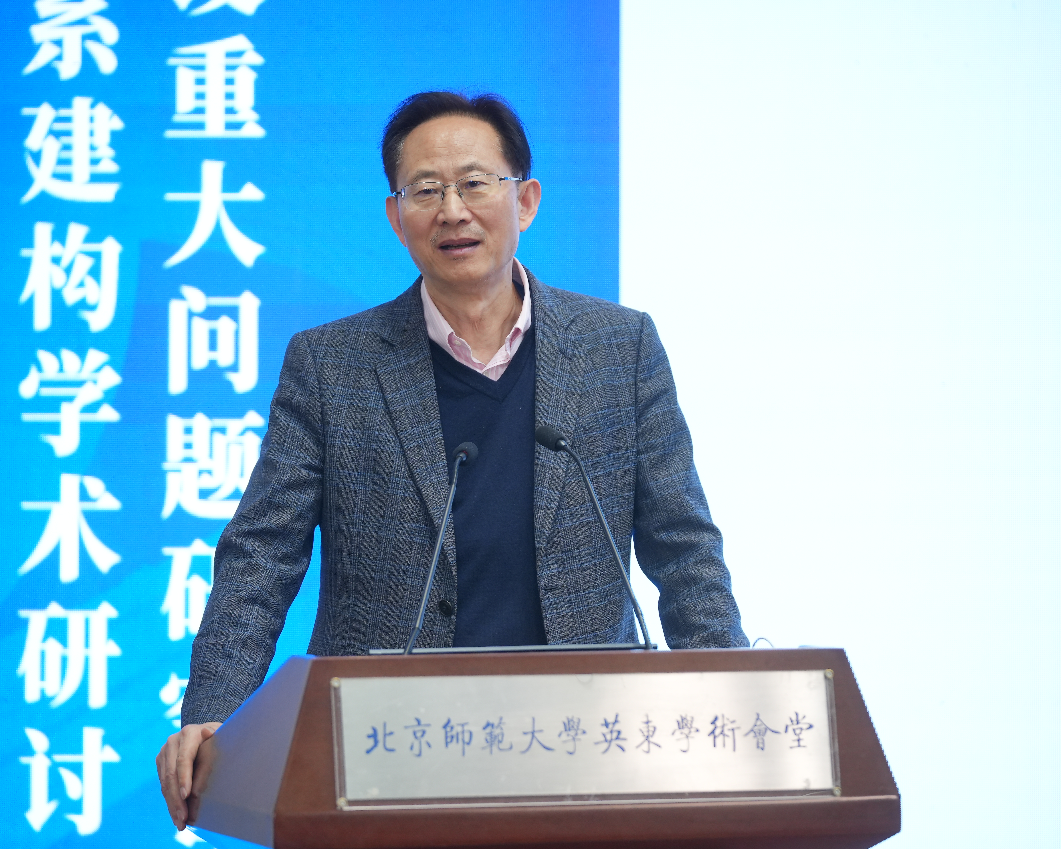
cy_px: 425
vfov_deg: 8.8
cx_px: 552
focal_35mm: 176
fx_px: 5527
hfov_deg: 11.0
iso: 1250
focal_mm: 156
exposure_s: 1/200
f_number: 3.2
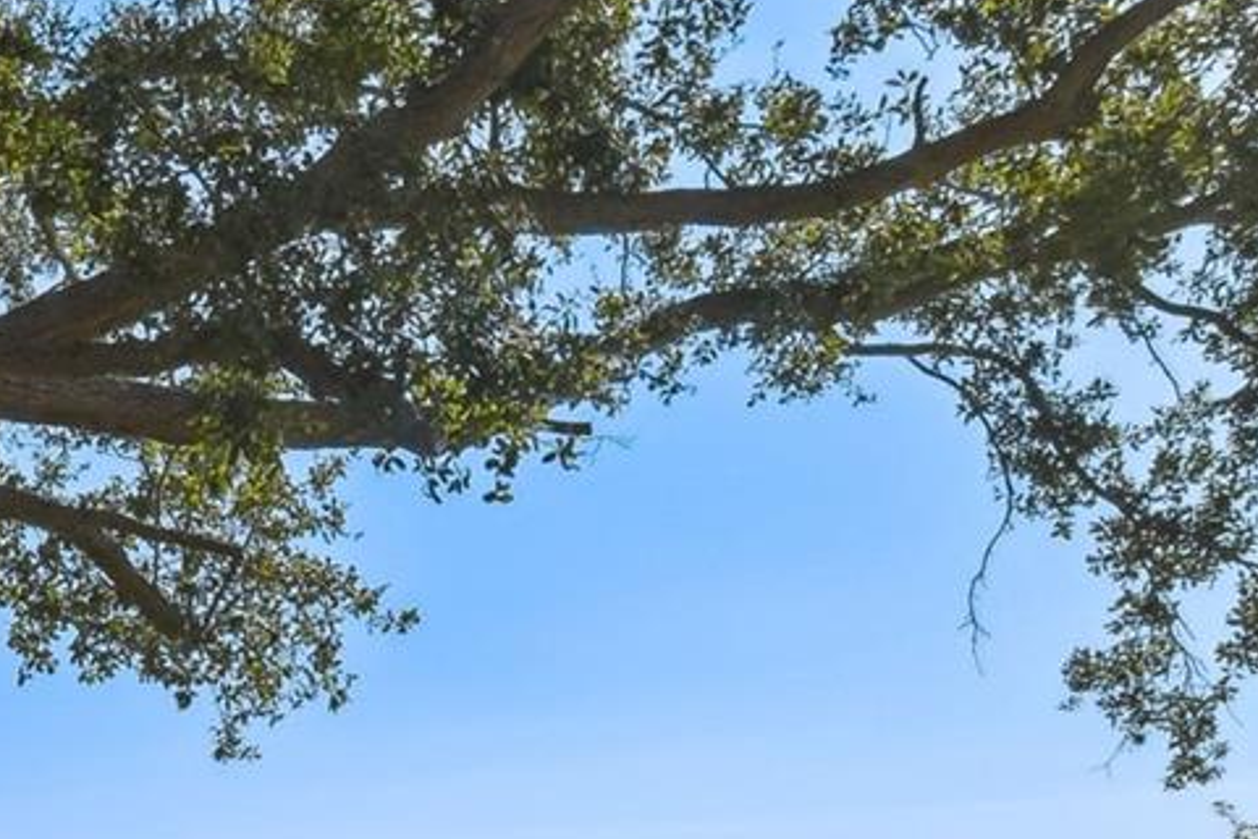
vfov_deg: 25.0
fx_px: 1747
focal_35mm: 50
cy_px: 939
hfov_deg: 36.3
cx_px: 52
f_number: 7.1
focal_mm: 10
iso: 100
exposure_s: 1/800
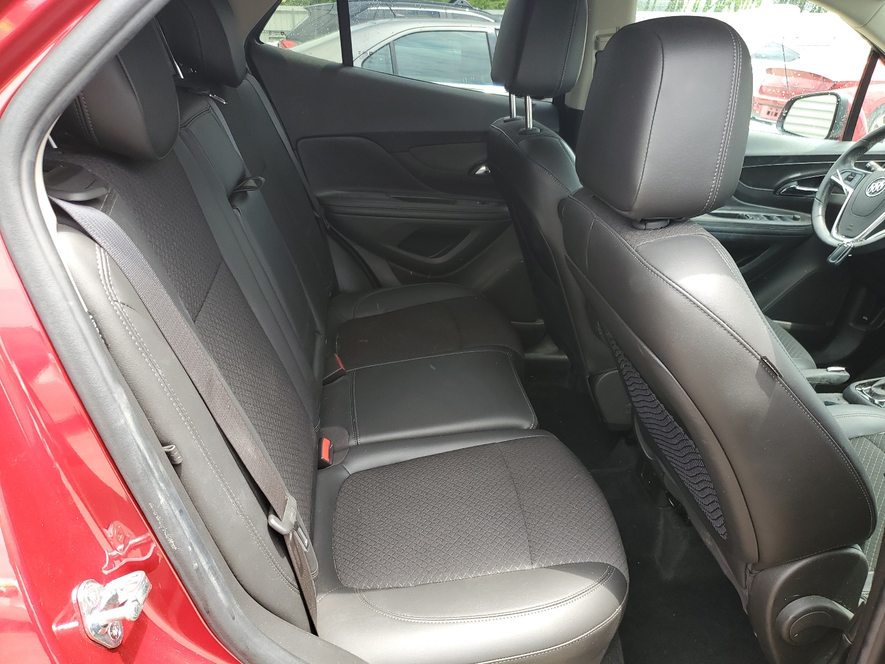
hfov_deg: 67.3
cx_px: 442
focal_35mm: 26
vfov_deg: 53.1
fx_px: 665
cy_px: 332
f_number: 1.5
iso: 50
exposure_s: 1/200
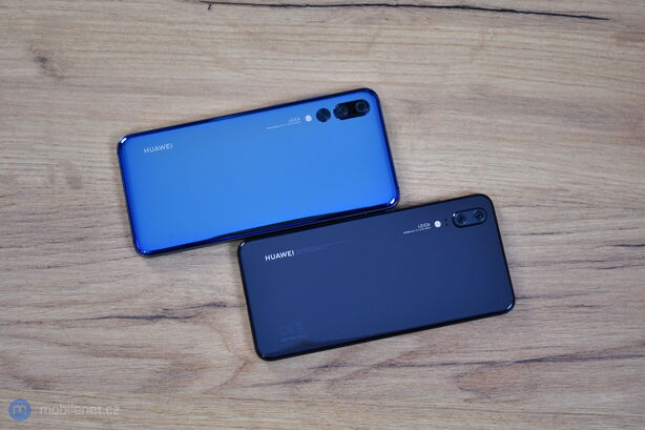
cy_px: 215
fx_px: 1200
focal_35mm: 67
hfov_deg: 30.1
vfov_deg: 20.3
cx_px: 322
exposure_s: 1/80
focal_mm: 45
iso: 1600
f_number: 5
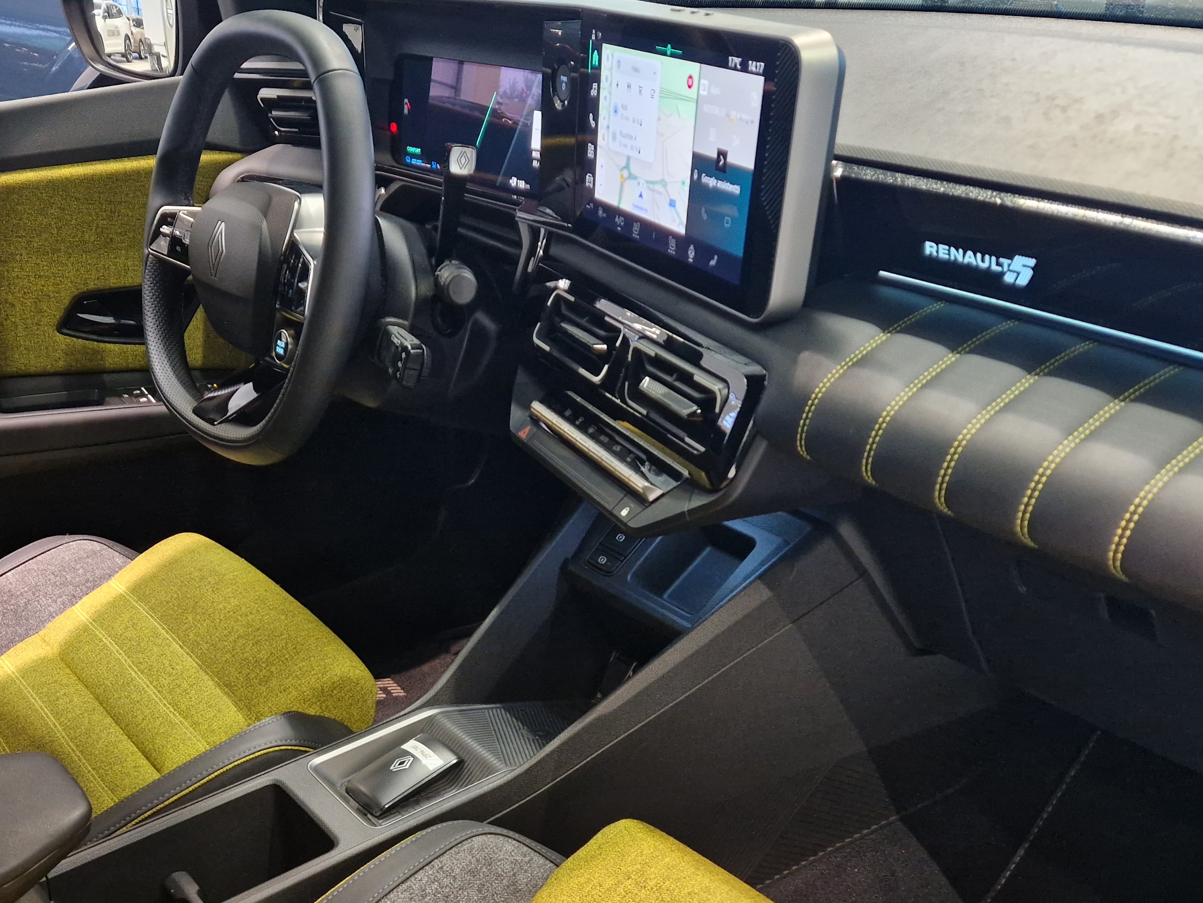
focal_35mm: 37
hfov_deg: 49.9
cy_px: 672
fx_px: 1286
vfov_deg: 37.8
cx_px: 496
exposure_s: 1/100
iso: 400
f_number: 1.8
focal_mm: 5.4
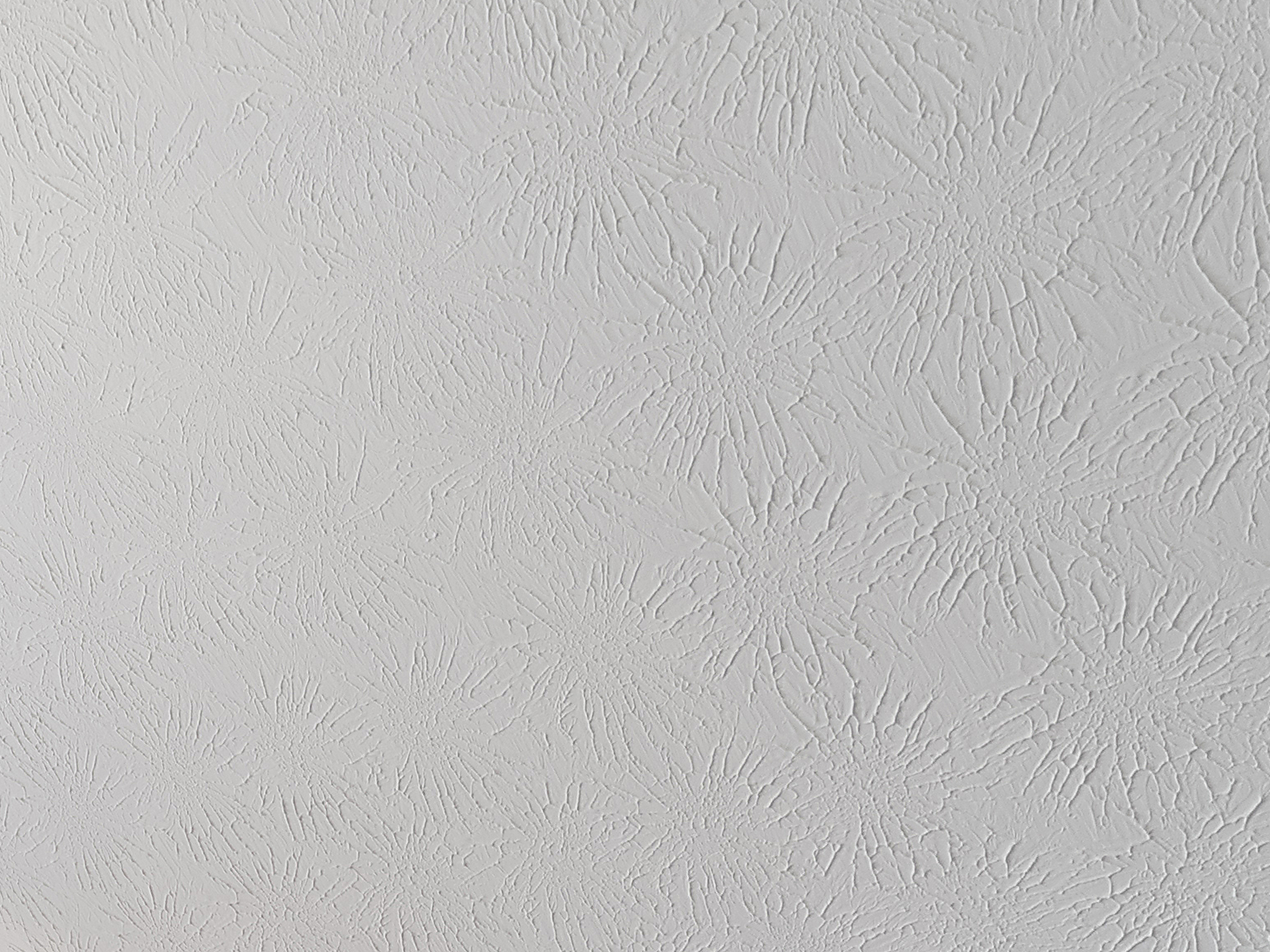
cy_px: 1497
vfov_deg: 21.7
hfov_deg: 28.7
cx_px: -399
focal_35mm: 54
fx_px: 1981
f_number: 5.6
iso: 200
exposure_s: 1/2.5
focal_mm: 8
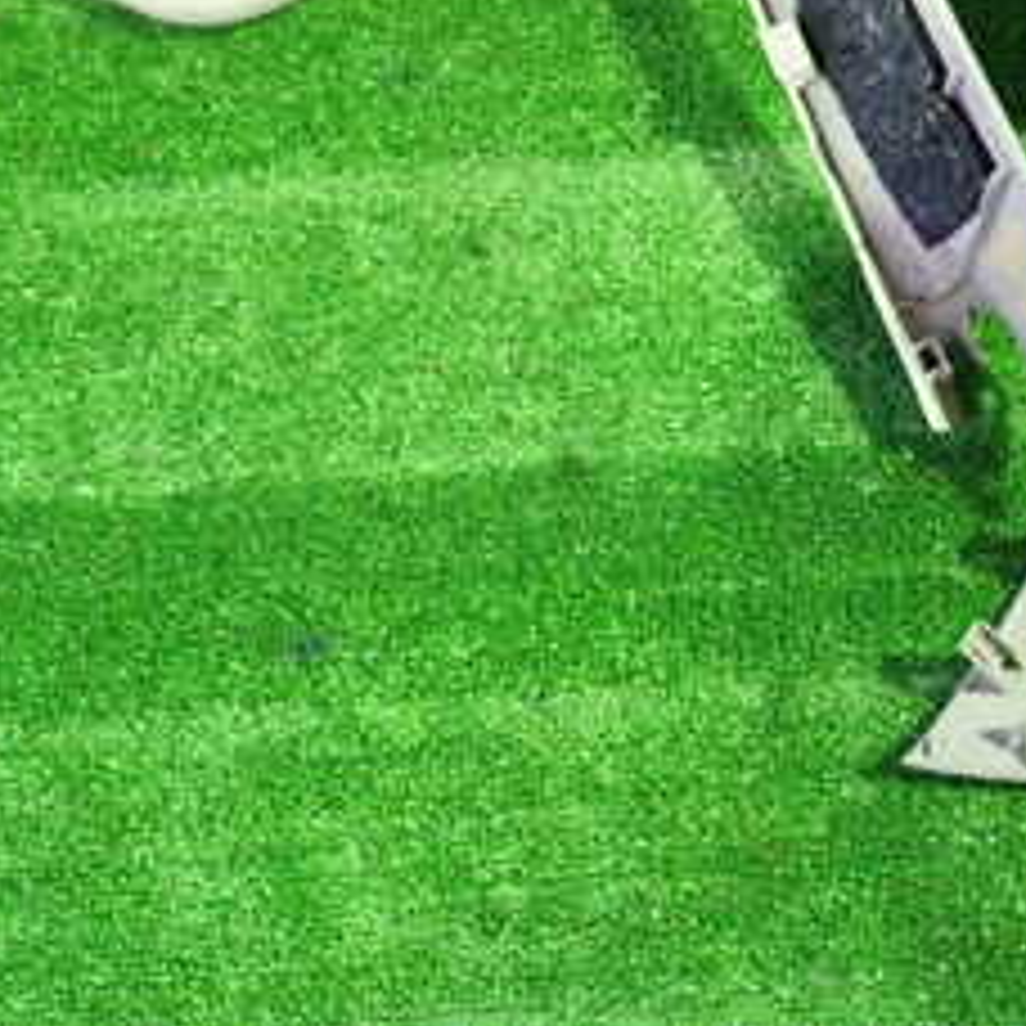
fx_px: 2180
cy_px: 18
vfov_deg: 25.3
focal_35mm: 65
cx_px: 1008
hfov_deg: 25.3
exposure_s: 1/30
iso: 800
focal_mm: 5.05
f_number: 2.2
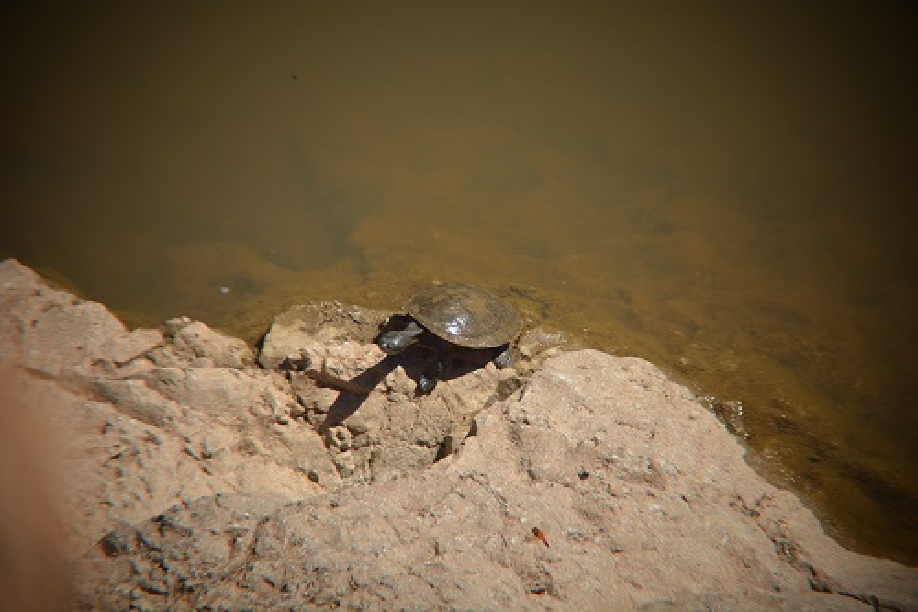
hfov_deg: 6.9
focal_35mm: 300
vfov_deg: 4.6
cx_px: 459
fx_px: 7647
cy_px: 306
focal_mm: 200
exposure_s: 1/1600
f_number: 6.3
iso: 400
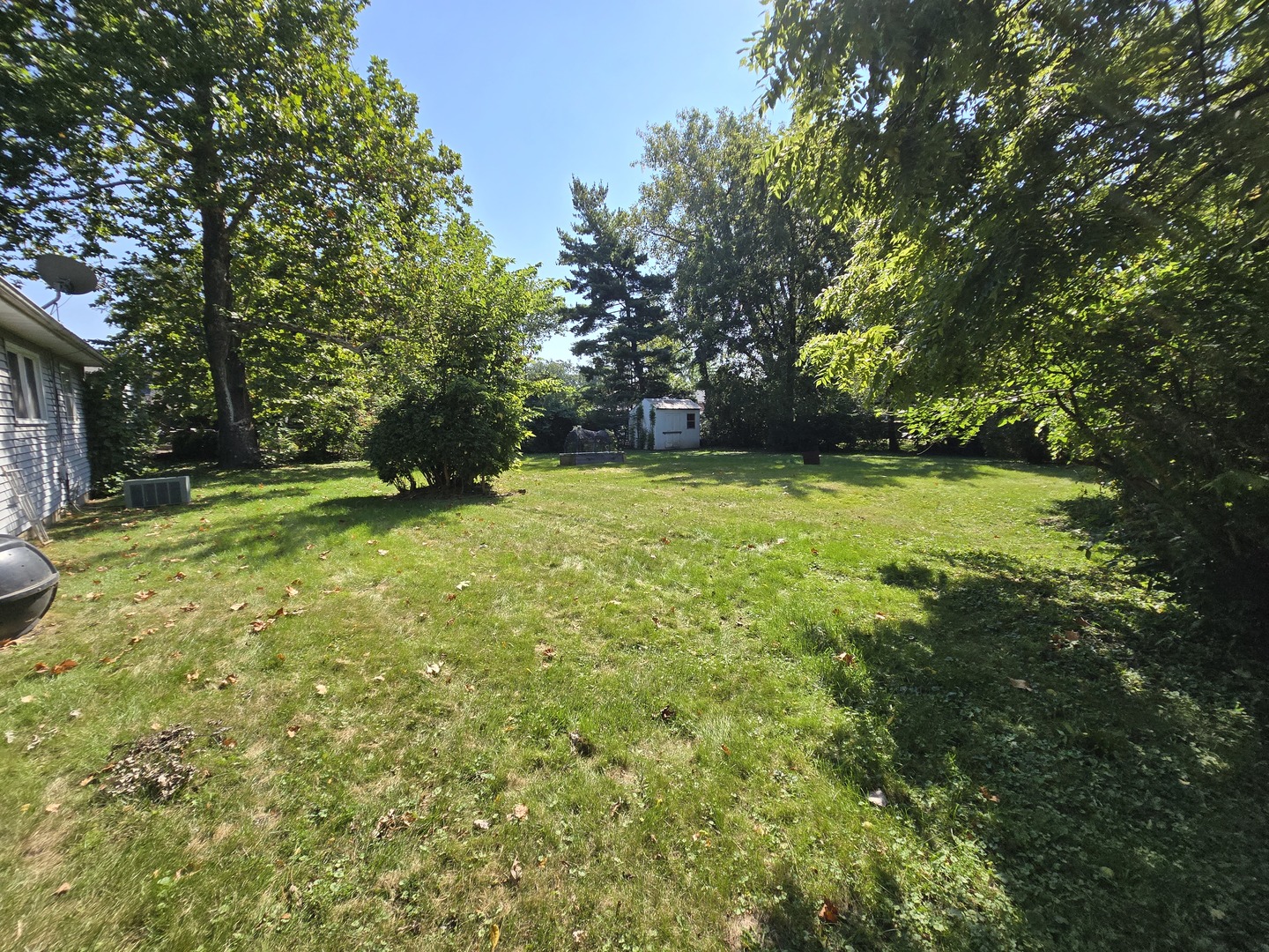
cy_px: 476
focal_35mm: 13
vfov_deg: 89.9
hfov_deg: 106.2
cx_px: 634
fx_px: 477
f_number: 2.2
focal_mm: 2.2
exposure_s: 1/1894
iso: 50
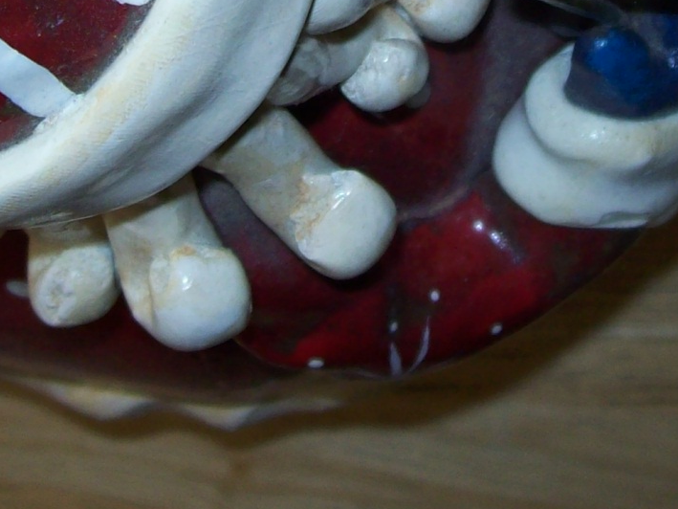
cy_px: -173
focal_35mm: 104
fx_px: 2037
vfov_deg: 13.6
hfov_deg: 18.9
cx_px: 273
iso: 80
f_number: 2.7
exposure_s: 1/64
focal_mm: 6
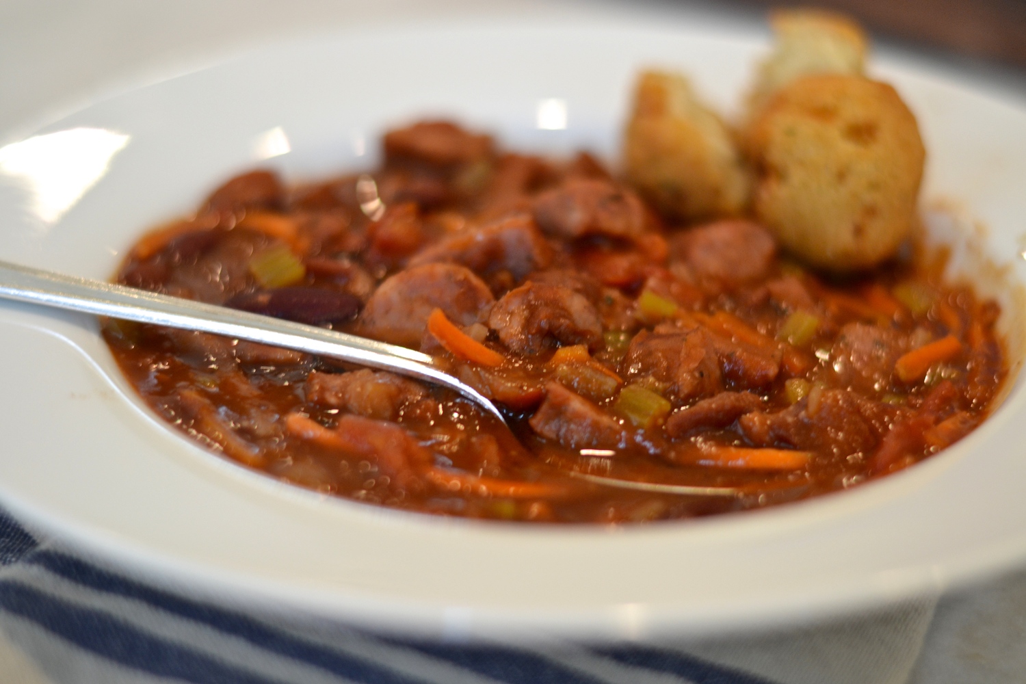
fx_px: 2137
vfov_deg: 18.2
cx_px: 513
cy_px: 342
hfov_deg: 27.0
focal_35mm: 75
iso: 400
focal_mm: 50
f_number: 2.2
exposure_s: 1/60
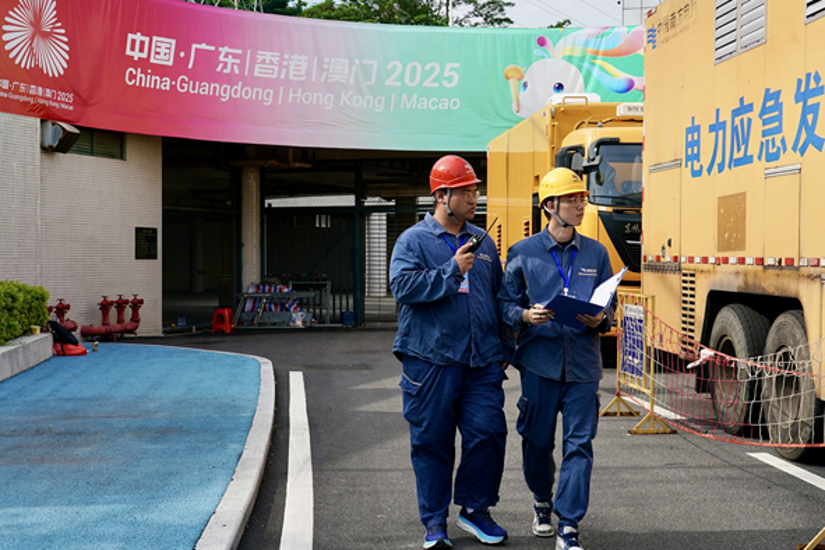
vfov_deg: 29.2
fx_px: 1054
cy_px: 244
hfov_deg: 42.2
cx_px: 543
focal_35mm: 46
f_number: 5.6
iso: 200
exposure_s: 1/1000
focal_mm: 34
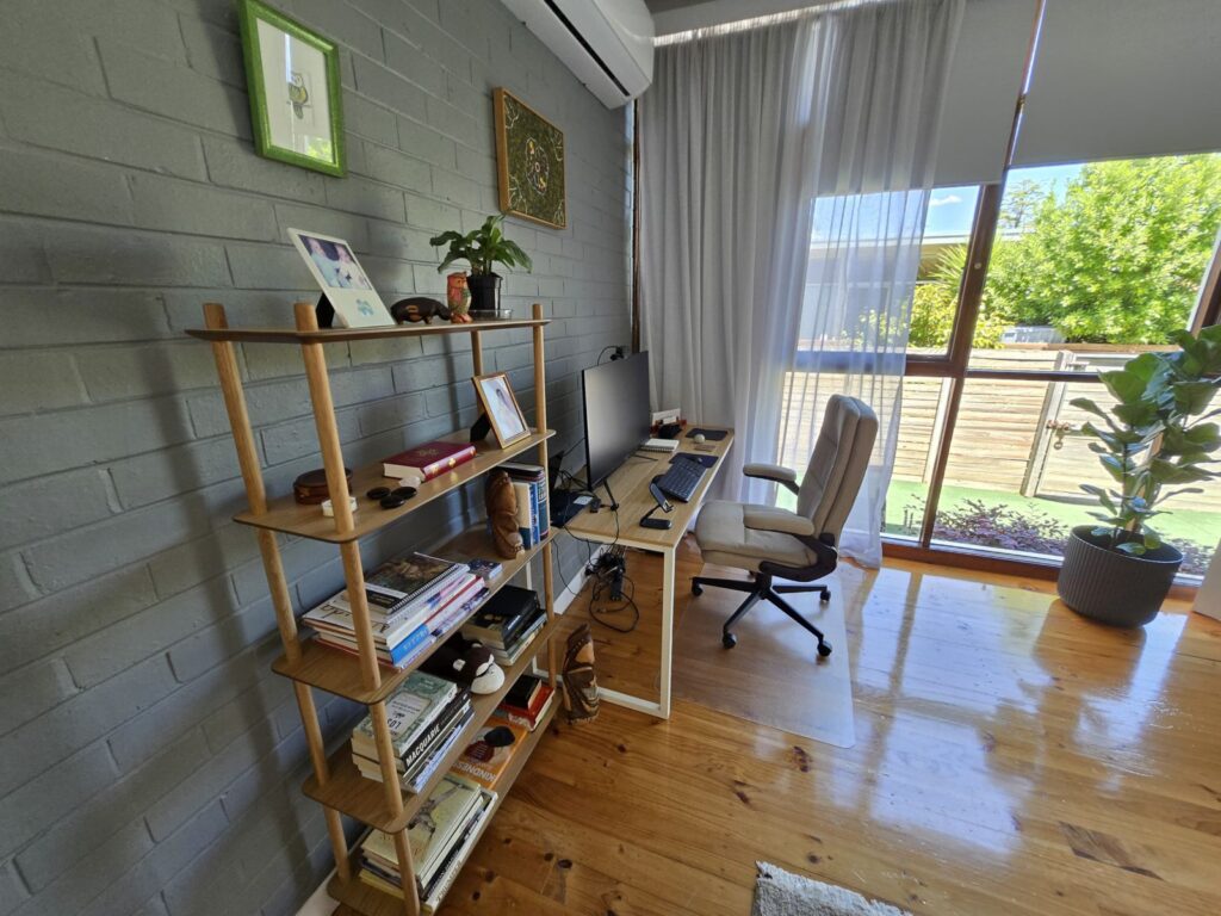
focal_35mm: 13
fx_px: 459
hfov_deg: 106.2
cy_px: 458
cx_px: 610
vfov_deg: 89.9
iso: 80
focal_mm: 1.7
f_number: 2.2
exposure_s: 1/50
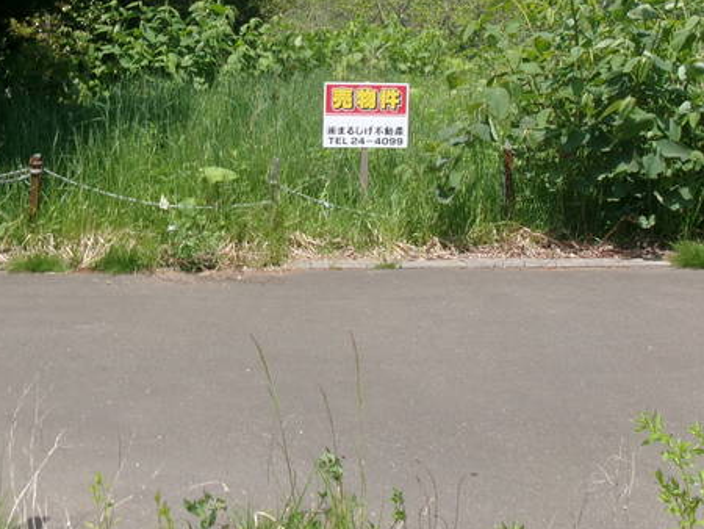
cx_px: 333
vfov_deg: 25.6
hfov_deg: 34.3
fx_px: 1140
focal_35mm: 56
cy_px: 98
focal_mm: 5.1
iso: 100
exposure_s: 1/110
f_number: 10.8
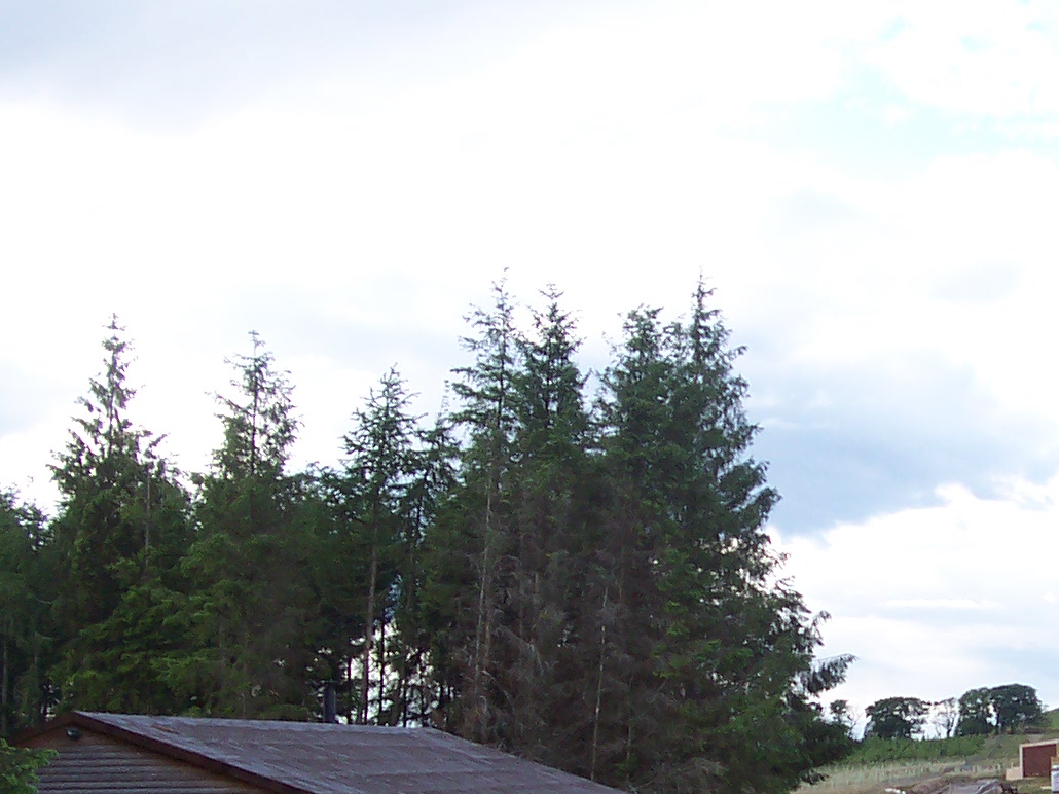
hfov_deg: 25.7
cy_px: 750
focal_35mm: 73
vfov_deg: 19.7
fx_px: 2233
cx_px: 994
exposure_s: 1/500
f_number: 2.8
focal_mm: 5.6
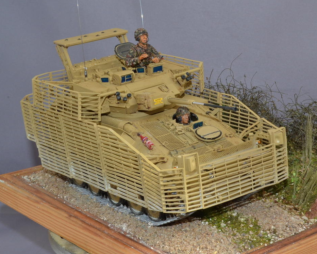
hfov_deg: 21.9
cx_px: 202
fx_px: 816
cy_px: 128
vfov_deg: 17.7
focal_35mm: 87
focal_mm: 48
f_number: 22
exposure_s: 1/60
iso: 400
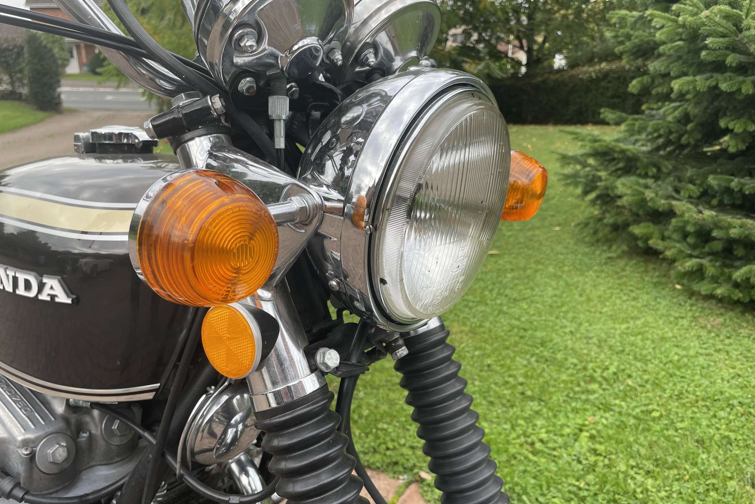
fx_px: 587
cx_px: 370
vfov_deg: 46.4
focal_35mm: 28
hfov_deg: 65.5
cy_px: 263
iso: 32
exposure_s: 1/262
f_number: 1.6
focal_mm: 4.2
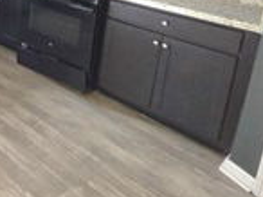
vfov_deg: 32.4
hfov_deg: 37.0
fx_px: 288
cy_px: -27
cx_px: -55
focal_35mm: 38
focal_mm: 2.2
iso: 500
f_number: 1.9
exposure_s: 1/30
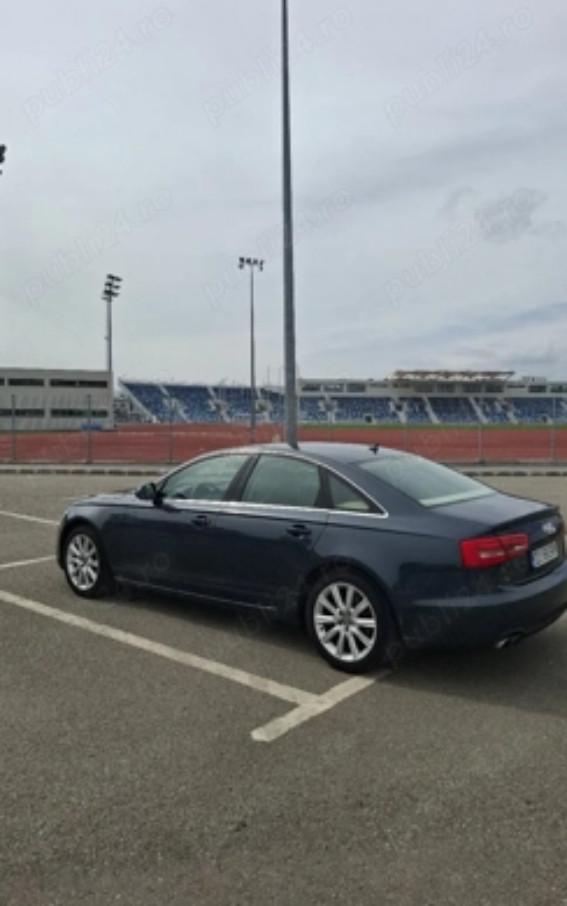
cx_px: 323
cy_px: 453
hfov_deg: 49.2
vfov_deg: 72.5
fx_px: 618
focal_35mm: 25
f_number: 1.8
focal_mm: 5.54
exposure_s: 1/2500
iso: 50
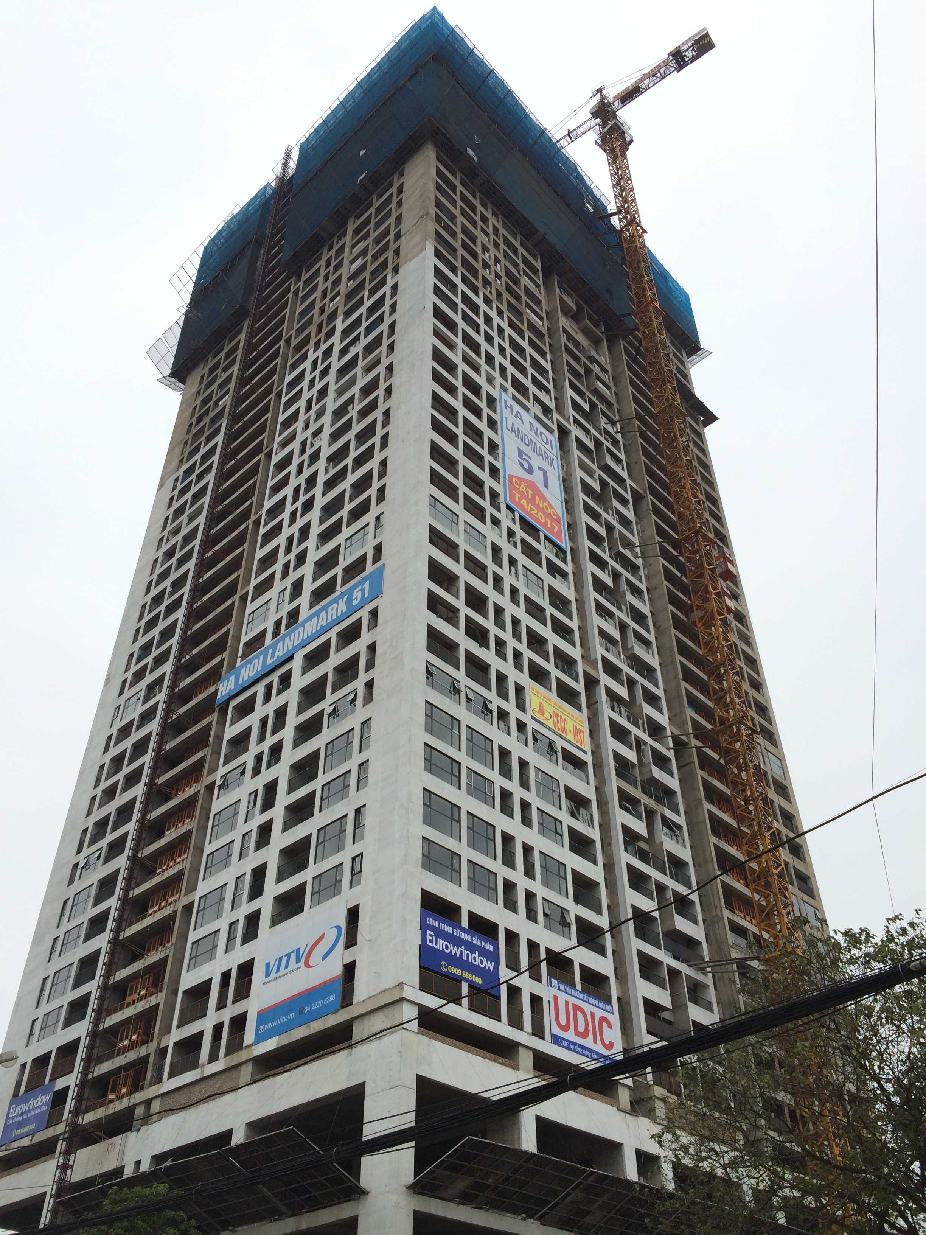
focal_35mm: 30
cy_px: 618
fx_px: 1070
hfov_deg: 46.8
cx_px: 463
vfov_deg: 60.0
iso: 32
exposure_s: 1/1325
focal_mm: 4.12
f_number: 2.2
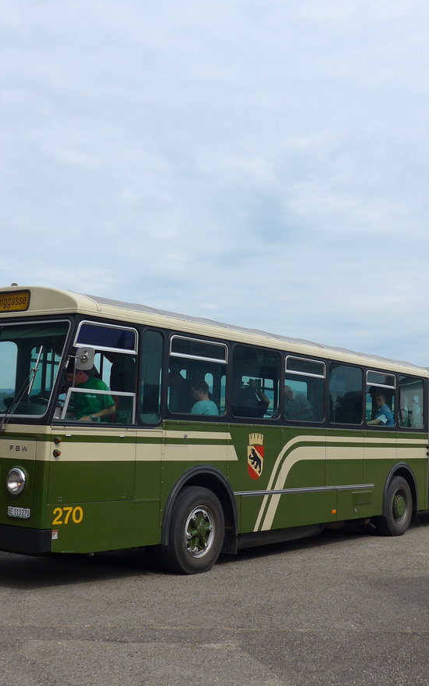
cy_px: 341
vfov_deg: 47.2
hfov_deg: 30.5
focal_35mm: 42
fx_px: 785
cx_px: 237
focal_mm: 6
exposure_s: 1/1600
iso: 80
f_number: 2.8
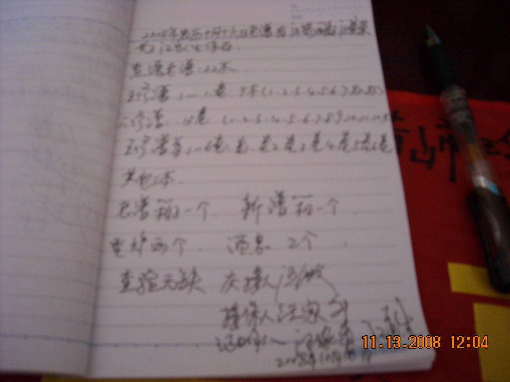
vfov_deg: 40.7
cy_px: 191
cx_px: 255
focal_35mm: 35
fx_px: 516
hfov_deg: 52.6
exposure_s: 1/31
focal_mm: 5.7
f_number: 2.8
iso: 400
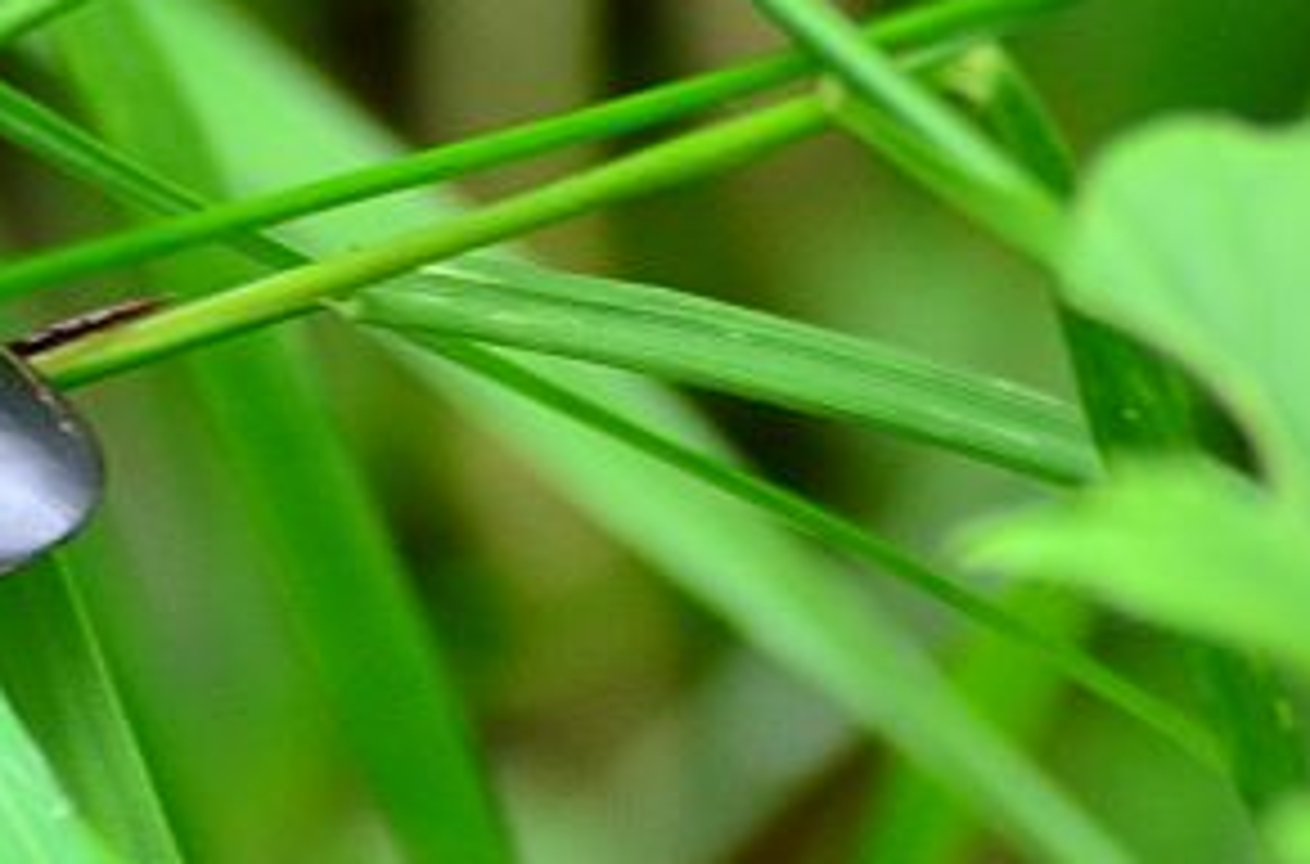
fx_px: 38338
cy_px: 518
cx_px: -113
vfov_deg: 1.3
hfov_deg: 2.0
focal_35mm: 1057
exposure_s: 1/50
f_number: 5.6
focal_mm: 200
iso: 800
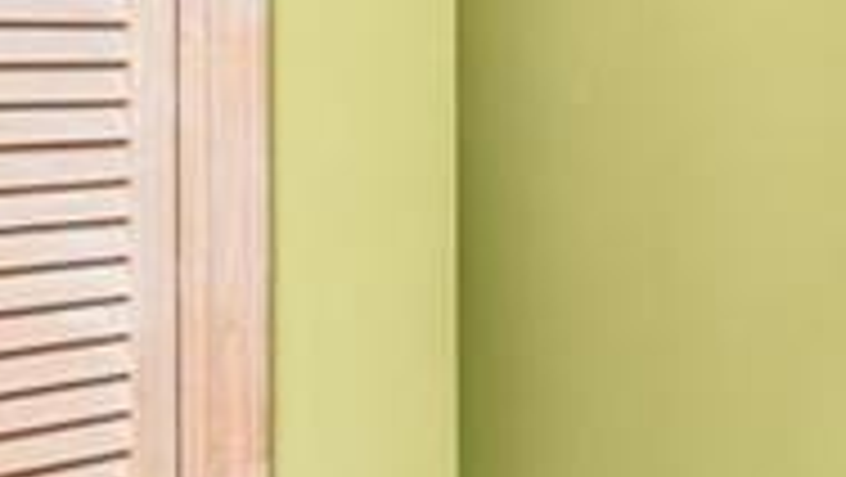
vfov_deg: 15.0
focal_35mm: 80
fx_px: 1796
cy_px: 90
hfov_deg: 19.8
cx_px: 1508
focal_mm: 14
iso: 640
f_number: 5.6
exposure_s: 1/160
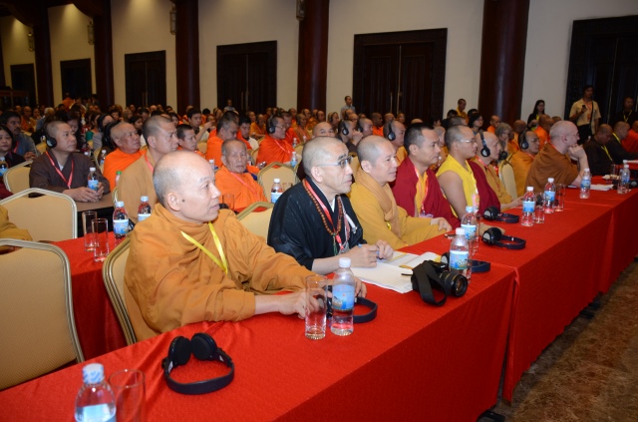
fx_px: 557
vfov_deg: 41.5
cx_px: 319
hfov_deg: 59.6
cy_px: 211
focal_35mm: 32
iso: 500
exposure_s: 1/60
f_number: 3.8
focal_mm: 21
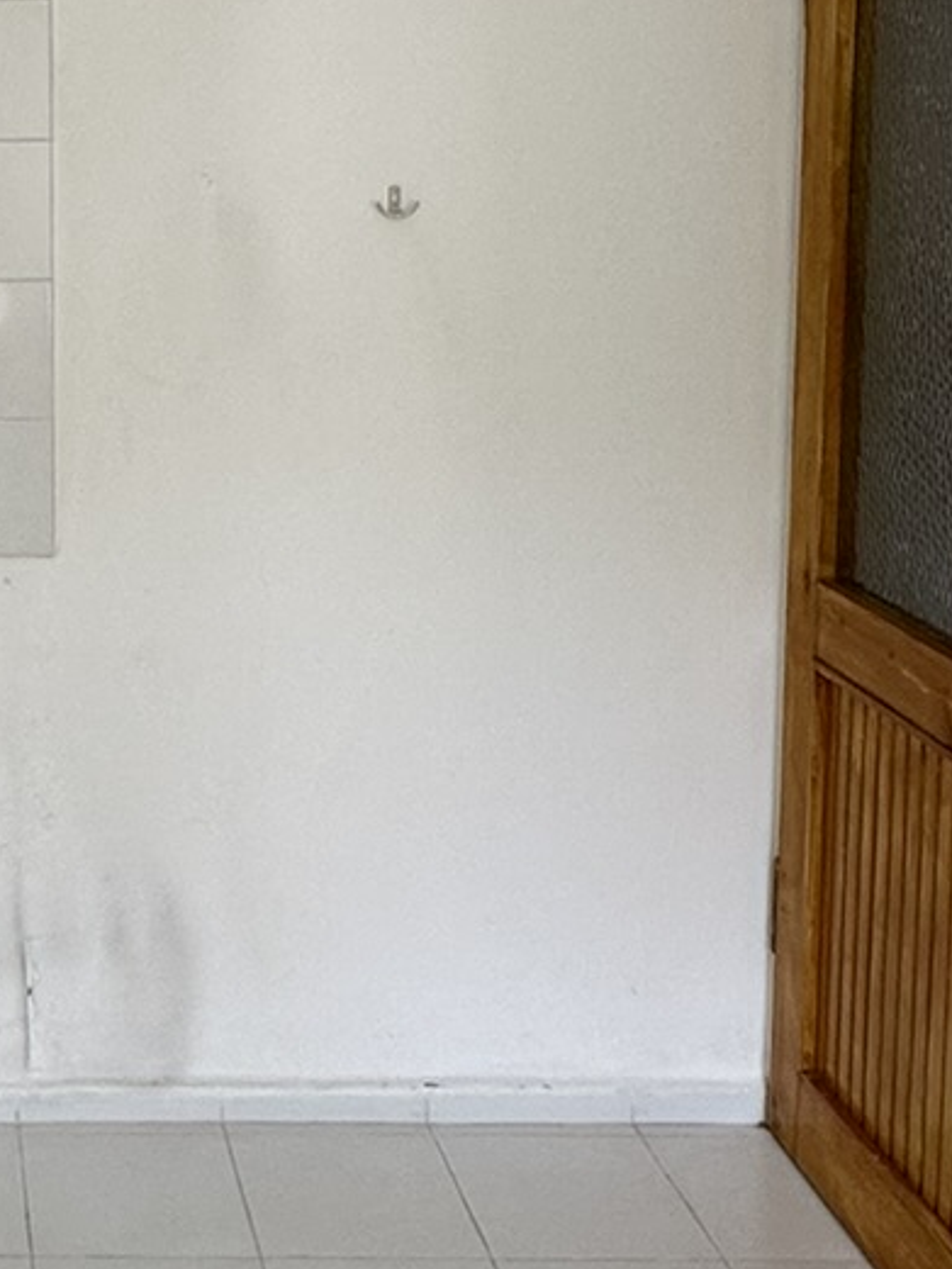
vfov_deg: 33.8
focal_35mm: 55
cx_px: -149
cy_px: 239
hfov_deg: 24.4
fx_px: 2016
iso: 100
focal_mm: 2.22
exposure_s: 1/99
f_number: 2.2
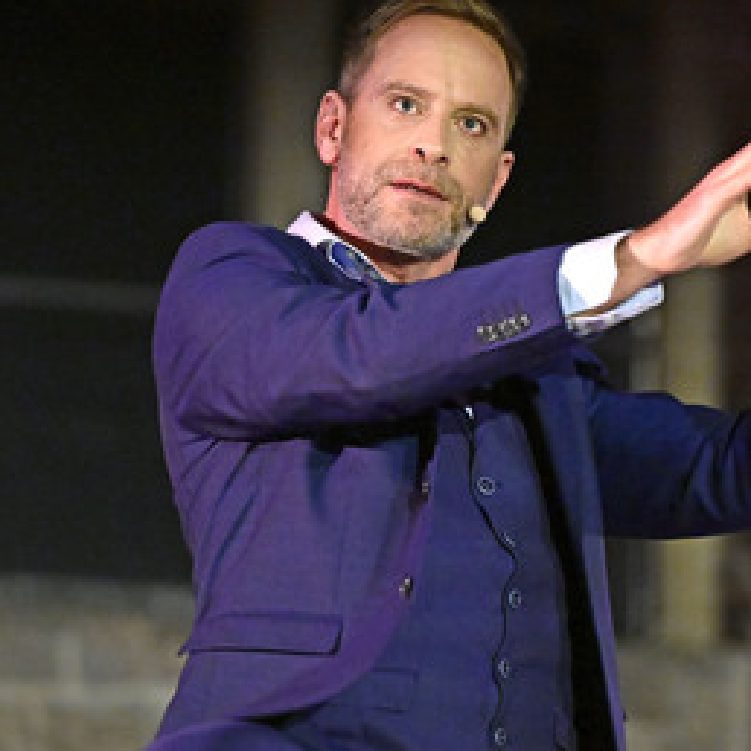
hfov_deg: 6.0
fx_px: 7118
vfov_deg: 6.0
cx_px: 485
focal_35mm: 290
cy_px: 329
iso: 8000
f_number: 2.8
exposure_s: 1/250
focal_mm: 195
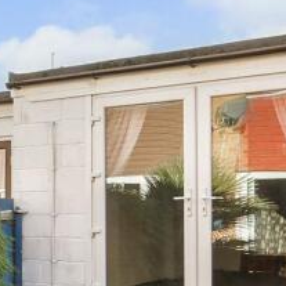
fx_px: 589
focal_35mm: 63
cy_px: 207
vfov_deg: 27.0
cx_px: -86
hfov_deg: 24.0
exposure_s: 1/40
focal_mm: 10
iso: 250
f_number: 8
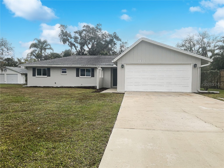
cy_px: 84
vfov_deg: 48.2
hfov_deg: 61.7
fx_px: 188
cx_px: 112
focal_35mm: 29
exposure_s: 1/2667
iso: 20
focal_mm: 3
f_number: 1.8
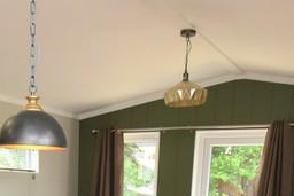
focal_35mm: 60
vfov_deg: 18.8
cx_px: 72
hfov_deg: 32.7
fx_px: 490
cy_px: 327
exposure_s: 1/100
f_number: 5
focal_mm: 10
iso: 800
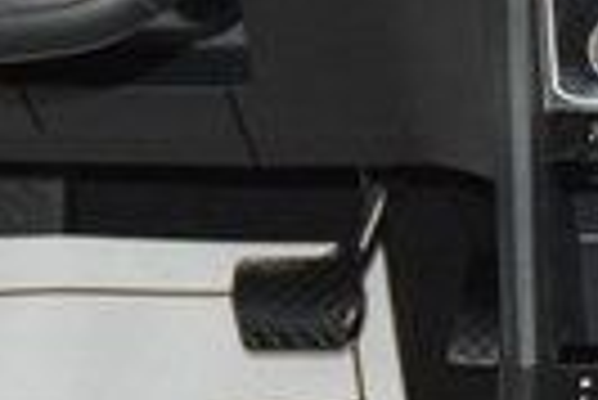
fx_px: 2162
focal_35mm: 130
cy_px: 231
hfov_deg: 15.1
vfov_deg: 10.6
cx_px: 746
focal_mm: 18
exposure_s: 1/60
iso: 3200
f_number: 3.5
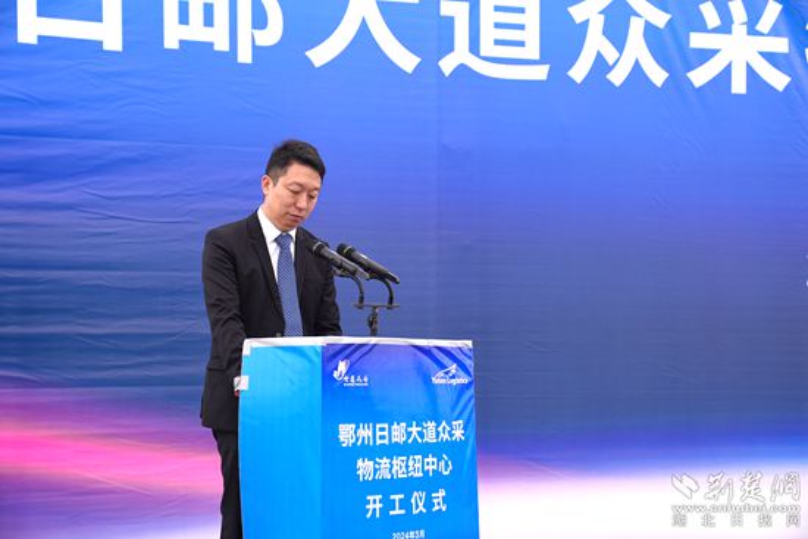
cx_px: 404
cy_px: 270
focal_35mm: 70
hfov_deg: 28.8
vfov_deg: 19.5
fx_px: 1571
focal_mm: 70
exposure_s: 1/320
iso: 80
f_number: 4.5
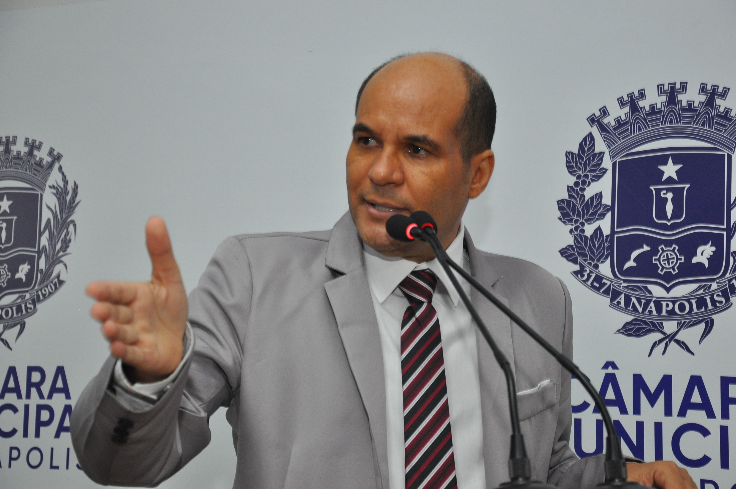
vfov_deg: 22.6
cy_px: 244
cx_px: 368
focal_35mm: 60
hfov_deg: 33.4
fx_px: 1225
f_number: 5.6
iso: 800
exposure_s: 1/60
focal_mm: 40
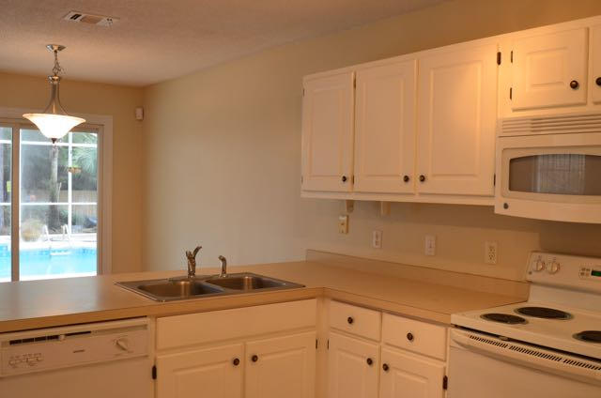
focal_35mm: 36
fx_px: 600
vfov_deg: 36.7
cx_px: 300
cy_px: 199
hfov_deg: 53.2
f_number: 7.1
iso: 800
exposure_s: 1/30
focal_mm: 24
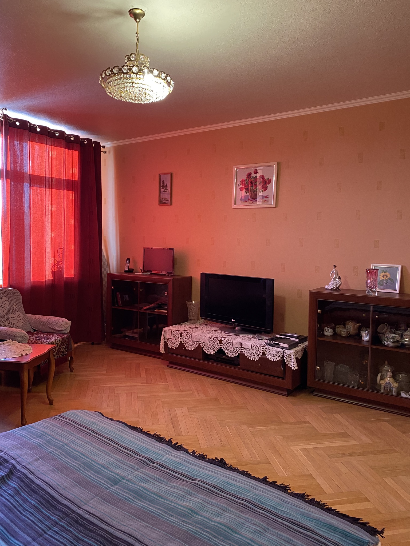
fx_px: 411
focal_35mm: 26
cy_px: 273
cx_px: 205
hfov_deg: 53.1
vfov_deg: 67.3
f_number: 1.8
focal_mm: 4.25
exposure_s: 1/60
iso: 400
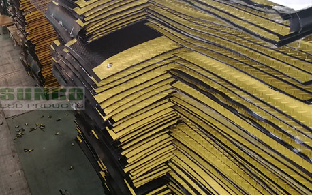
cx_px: 42
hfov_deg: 38.1
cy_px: 98
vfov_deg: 25.8
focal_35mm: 50
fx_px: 425
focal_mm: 3.84
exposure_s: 1/33.3
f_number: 2.2
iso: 250
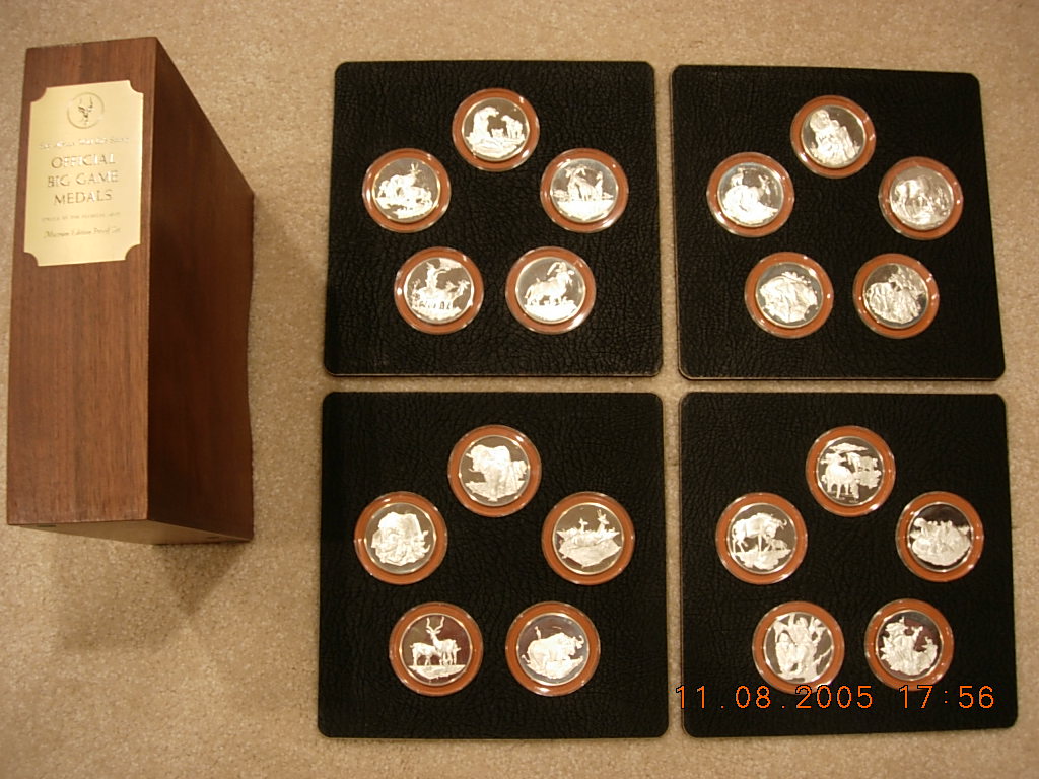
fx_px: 1141
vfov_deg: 37.7
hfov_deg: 49.0
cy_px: 390
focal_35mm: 38
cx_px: 520
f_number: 2.8
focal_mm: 7.8
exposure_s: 1/7.3
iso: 64
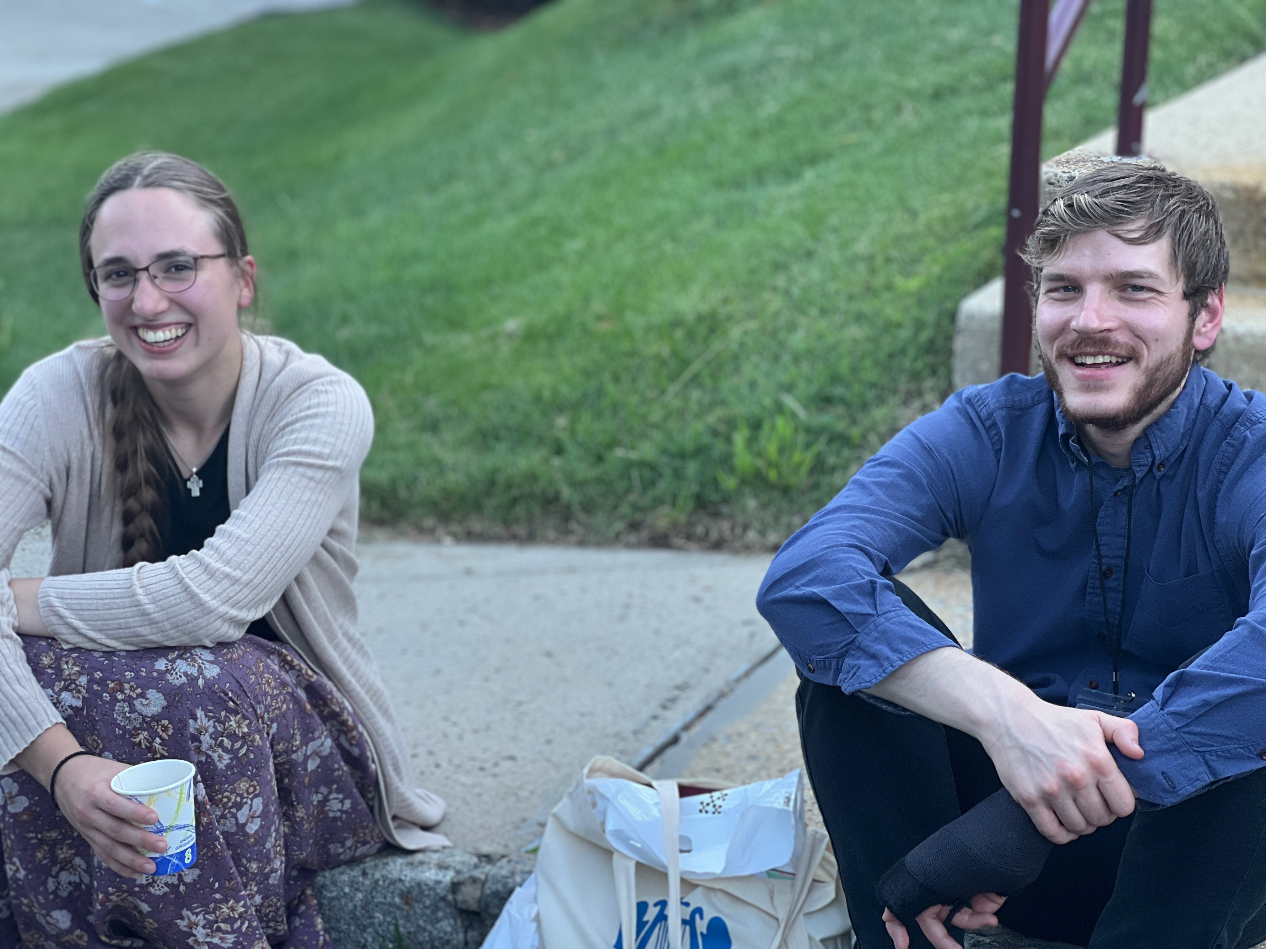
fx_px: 2816
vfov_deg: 19.1
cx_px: 633
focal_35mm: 77
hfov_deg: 25.3
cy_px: 474
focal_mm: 9
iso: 100
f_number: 2.8
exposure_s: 1/121
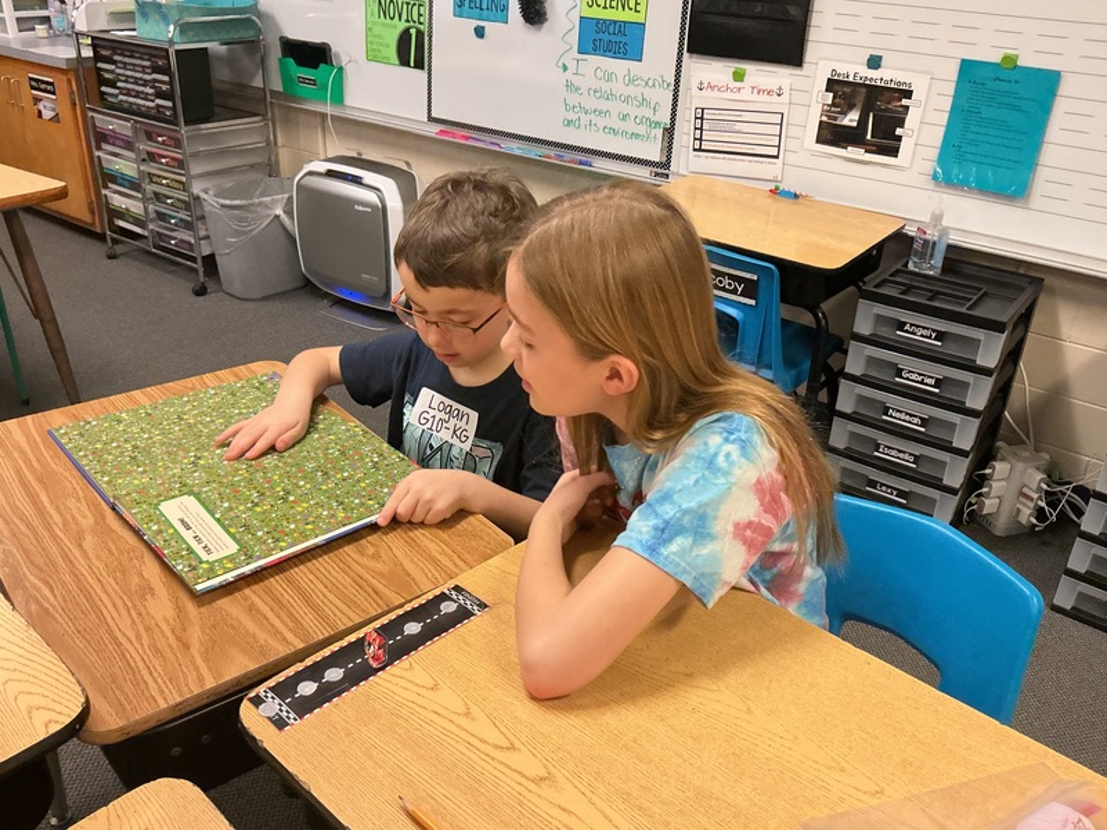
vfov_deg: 48.2
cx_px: 554
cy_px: 415
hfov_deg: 61.7
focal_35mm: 29
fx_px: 927
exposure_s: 1/60
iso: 200
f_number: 1.8
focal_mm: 3
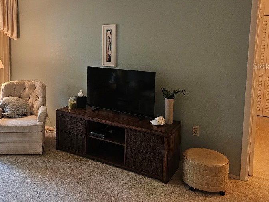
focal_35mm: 35
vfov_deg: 40.2
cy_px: 66
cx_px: 86
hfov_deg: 51.5
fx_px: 272
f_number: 1.7
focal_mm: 6.3
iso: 400
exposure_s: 1/120
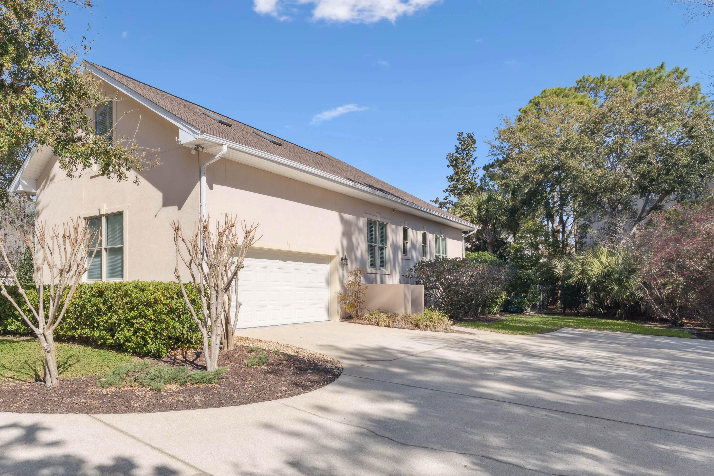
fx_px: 496
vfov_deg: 50.9
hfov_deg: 68.9
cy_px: 292
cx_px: 223
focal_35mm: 25
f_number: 8
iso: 250
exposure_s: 1/3200
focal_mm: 17
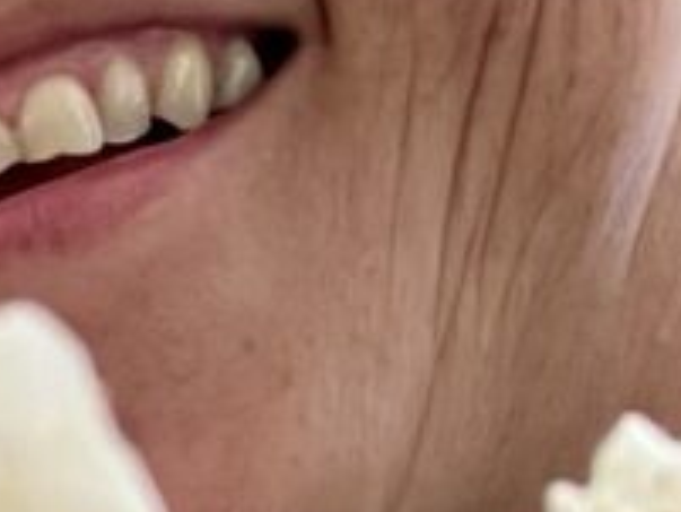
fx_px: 4468
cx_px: -678
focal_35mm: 227
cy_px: 1061
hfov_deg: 8.3
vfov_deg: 6.3
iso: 50
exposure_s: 1/60
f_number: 2.2
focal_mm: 2.87
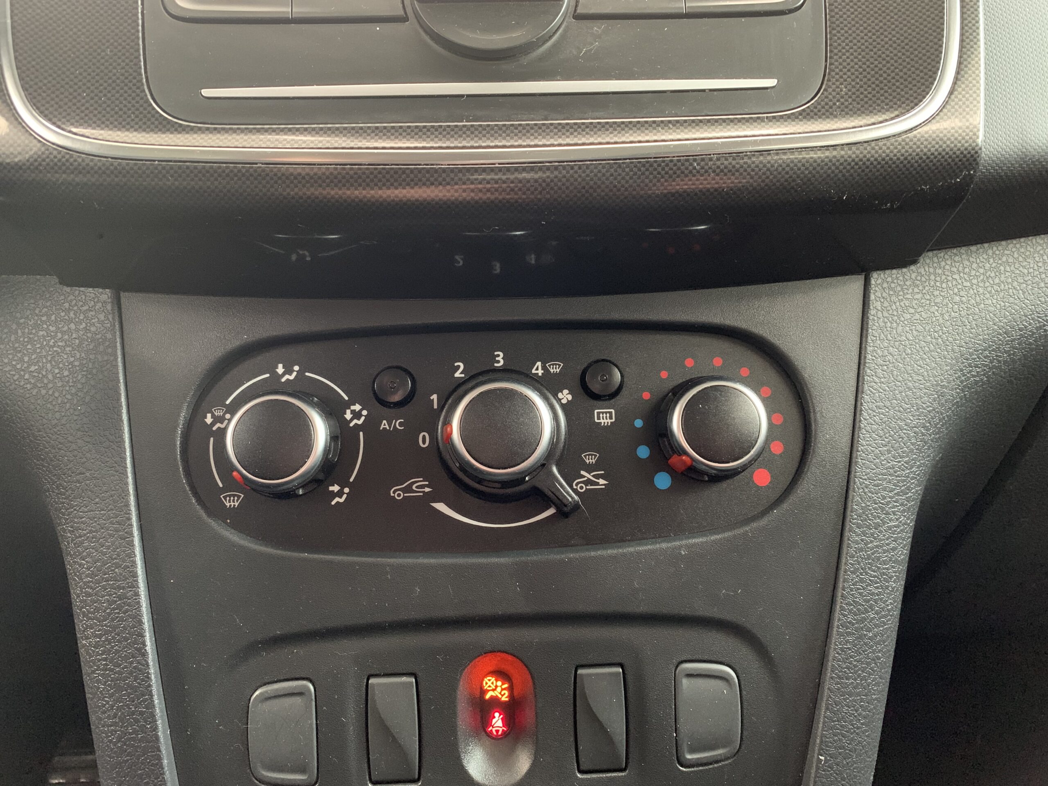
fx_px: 787
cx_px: 524
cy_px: 393
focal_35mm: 26
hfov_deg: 67.3
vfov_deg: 53.1
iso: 640
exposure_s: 1/30
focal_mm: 4.25
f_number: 1.8
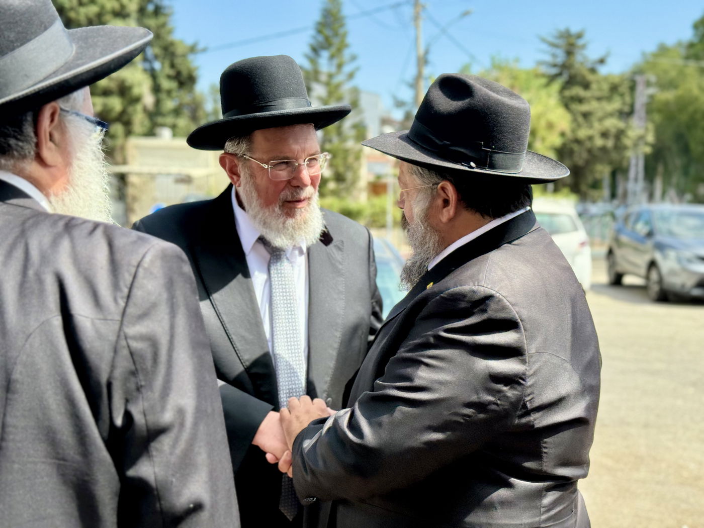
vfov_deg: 30.3
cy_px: 264
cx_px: 352
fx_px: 976
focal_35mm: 48
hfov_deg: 39.7
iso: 100
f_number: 1.78
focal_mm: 6.76
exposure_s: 1/2088
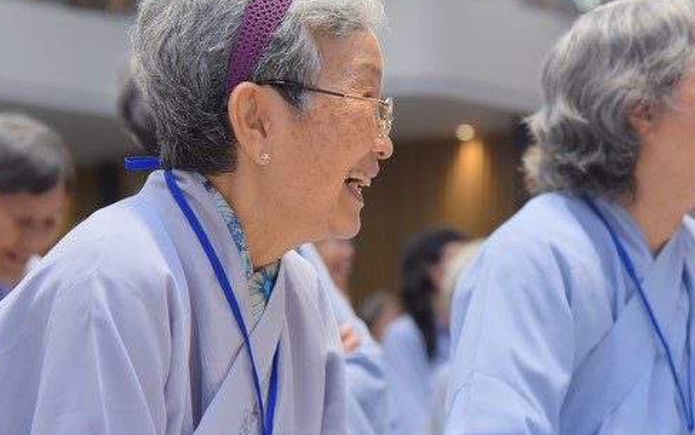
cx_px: 337
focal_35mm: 106
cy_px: 130
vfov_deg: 12.3
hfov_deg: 19.6
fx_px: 2009
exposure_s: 1/160
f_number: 5
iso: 1250
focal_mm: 78
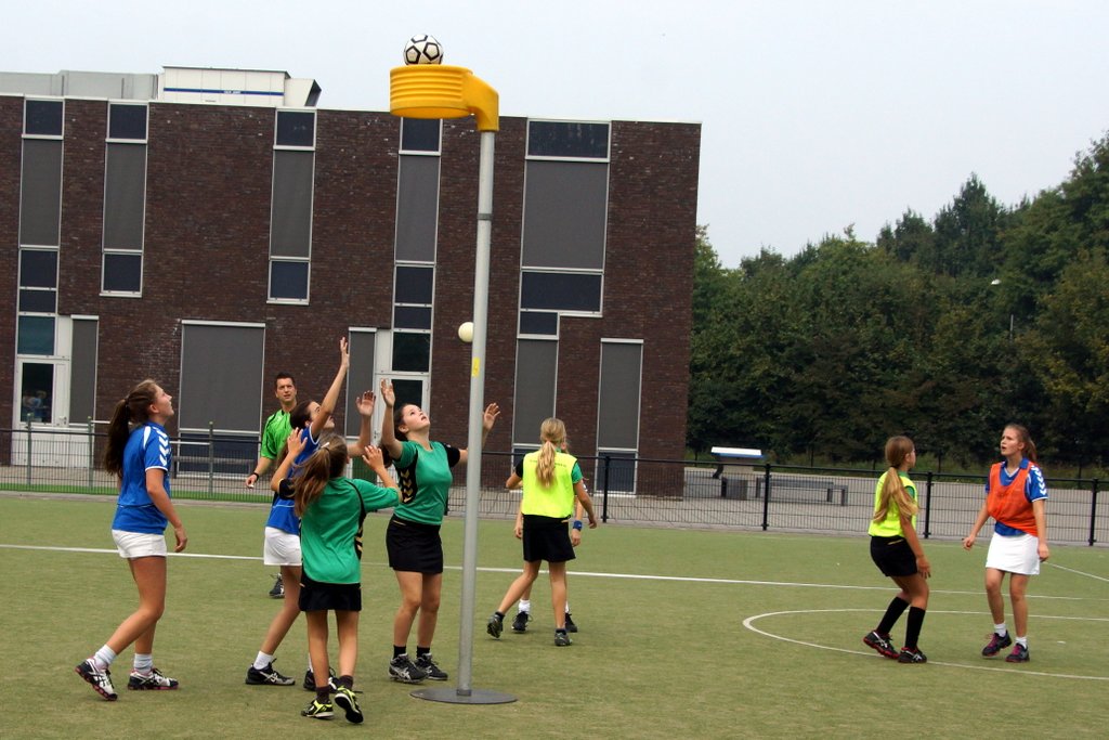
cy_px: 370
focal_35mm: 45
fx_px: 1386
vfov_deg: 29.9
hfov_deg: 43.6
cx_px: 554
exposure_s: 1/1000
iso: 400
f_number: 8
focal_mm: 30
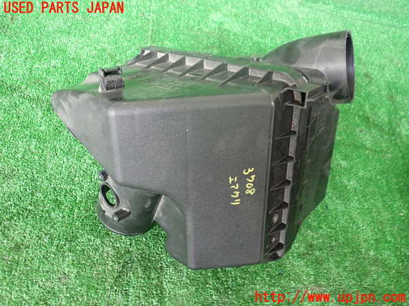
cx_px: 204
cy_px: 153
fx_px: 354
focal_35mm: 30
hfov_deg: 60.0
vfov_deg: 46.8
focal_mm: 5.4
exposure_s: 1/30
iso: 320
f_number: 2.3
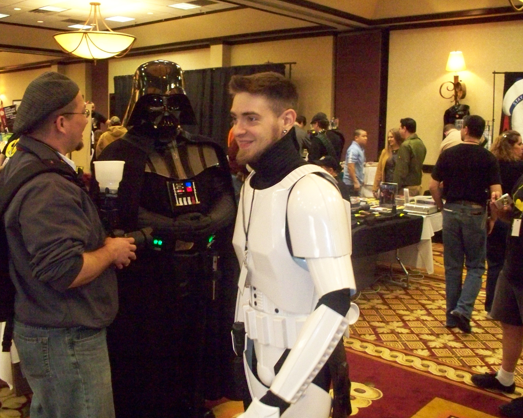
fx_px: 588
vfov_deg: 39.1
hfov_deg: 47.9
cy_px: 206
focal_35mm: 38
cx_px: 247
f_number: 2.8
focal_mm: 7.54
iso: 1600
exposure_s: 1/60
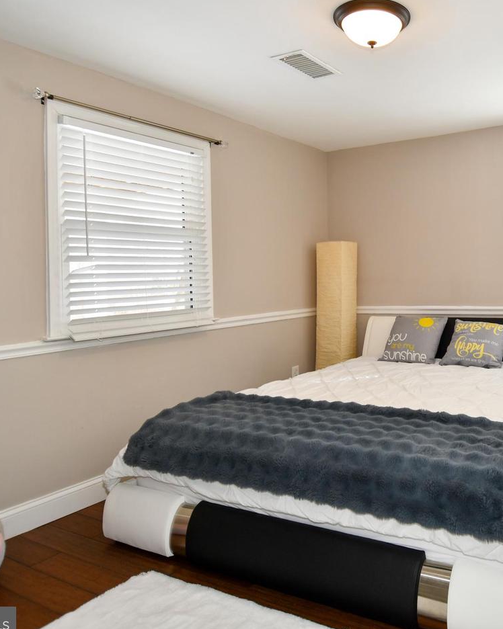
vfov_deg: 66.0
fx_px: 484
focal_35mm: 26
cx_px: 395
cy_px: 319
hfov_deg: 51.8
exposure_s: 1/80
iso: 200
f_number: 4.5
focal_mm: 12
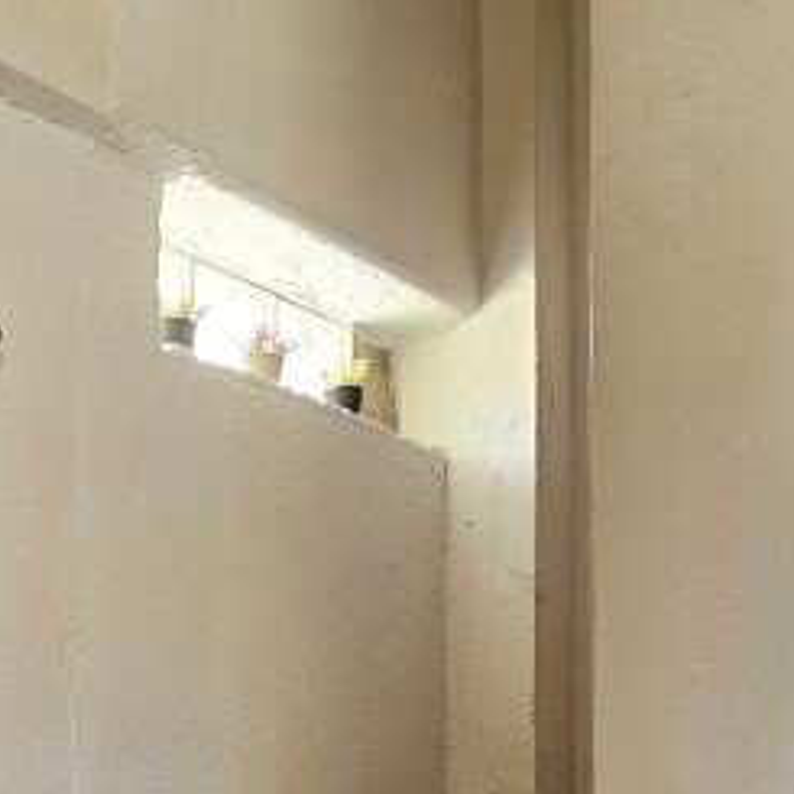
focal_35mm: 48
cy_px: 849
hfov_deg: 34.2
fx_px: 1246
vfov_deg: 31.7
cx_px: 146
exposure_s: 1/50
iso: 400
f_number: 2.2
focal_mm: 2.2
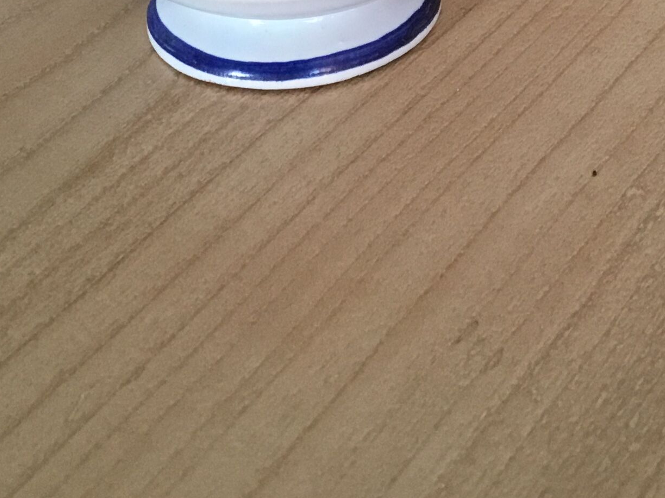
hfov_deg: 23.7
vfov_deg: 17.0
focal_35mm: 82
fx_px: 1575
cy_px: -138
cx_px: 441
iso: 160
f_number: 2.4
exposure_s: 1/33
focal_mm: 3.3
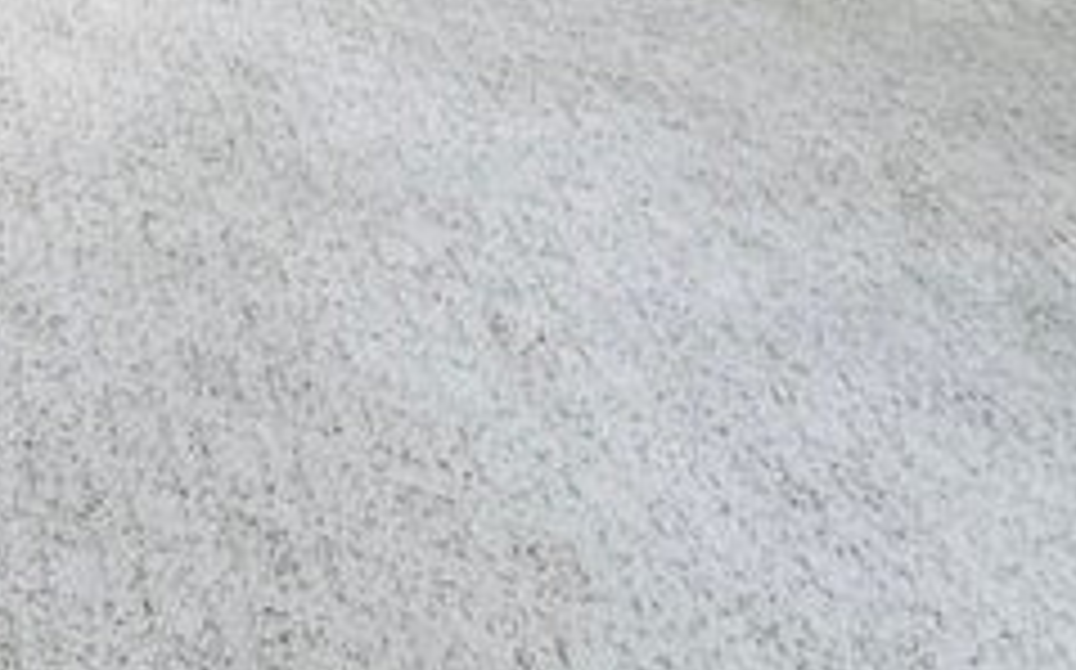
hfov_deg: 34.0
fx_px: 1553
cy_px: -652
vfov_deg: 17.6
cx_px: -56
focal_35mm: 53
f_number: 2.2
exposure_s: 1/99
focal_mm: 2.22
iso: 250
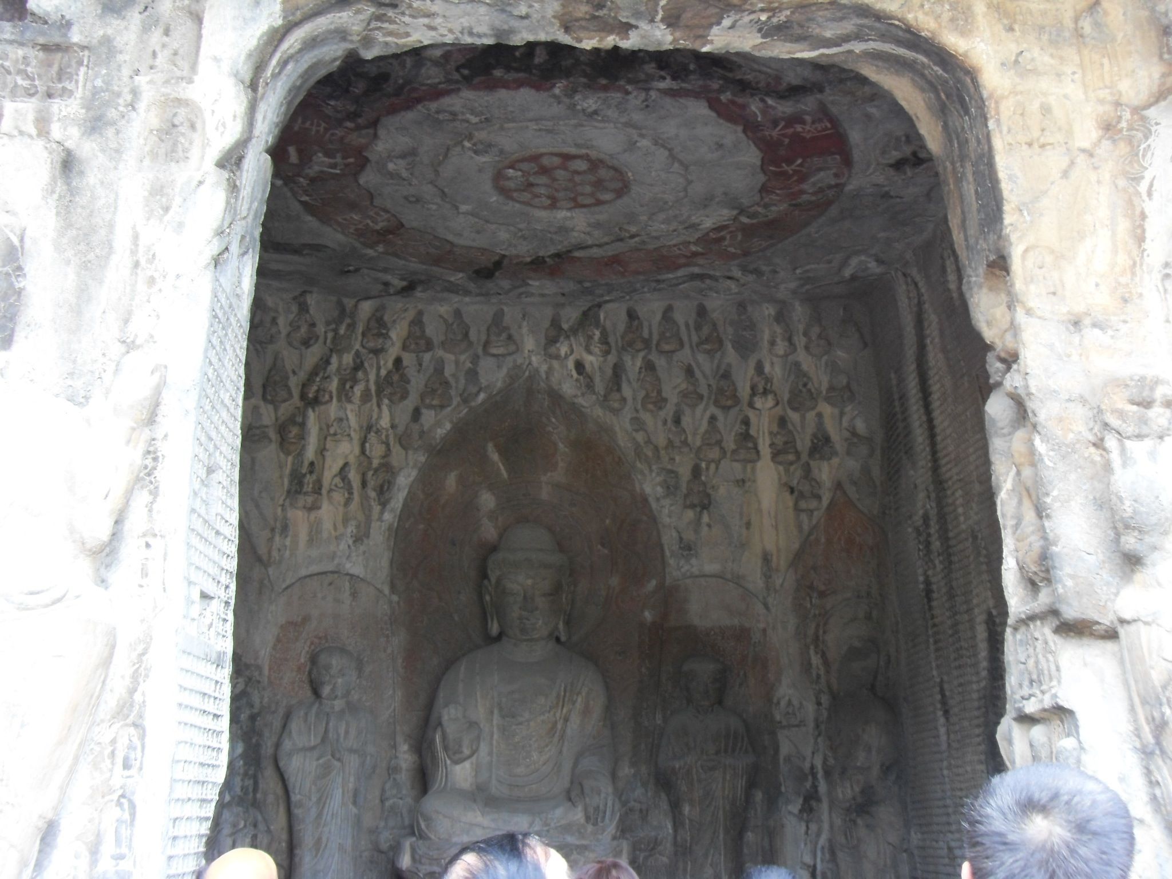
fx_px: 1320
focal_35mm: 39
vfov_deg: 36.8
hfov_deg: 47.9
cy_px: 440
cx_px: 586
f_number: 3.5
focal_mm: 6.6
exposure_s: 1/10
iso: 200
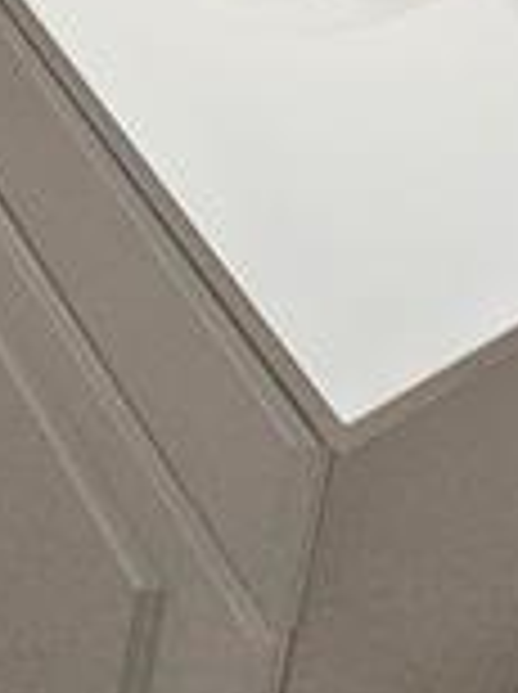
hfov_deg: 20.4
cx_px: -171
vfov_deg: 16.6
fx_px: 1301
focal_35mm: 65
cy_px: -855
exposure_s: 1/120
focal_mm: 2.2
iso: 80
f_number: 2.2
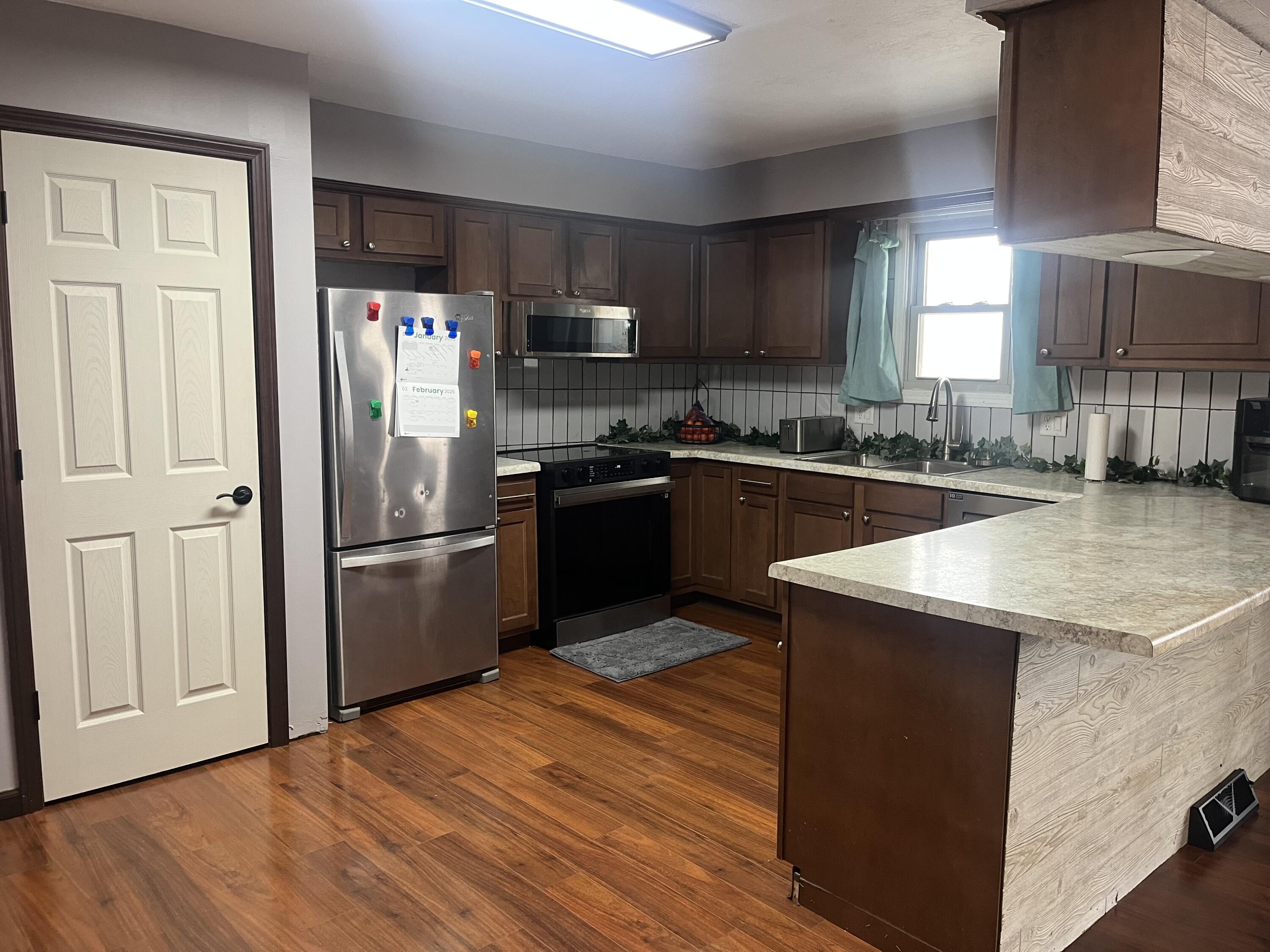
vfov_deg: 53.1
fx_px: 954
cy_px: 476
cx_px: 635
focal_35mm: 26
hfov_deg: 67.3
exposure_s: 1/60
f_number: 1.6
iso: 160
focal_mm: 5.1
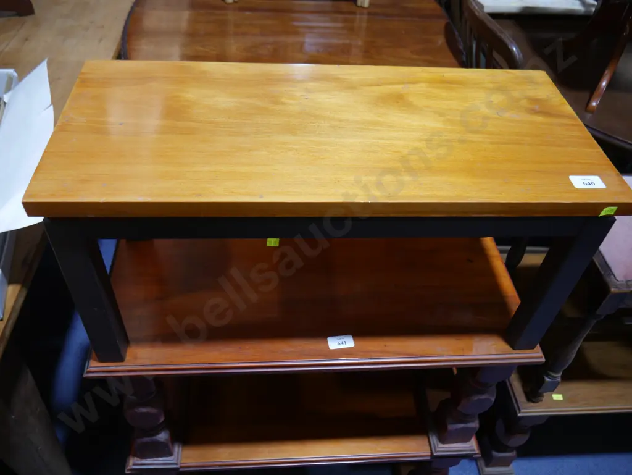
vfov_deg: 49.8
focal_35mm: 28
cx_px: 316
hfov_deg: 63.4
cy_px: 238
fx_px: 511
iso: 250
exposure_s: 1/60
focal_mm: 14
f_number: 3.5
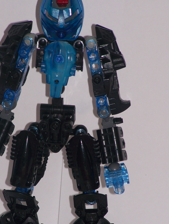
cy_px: 147
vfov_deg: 5.2
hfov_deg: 3.9
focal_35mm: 382
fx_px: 2483
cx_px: 75
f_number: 3.3
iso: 80
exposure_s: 1/200
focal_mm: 39.5
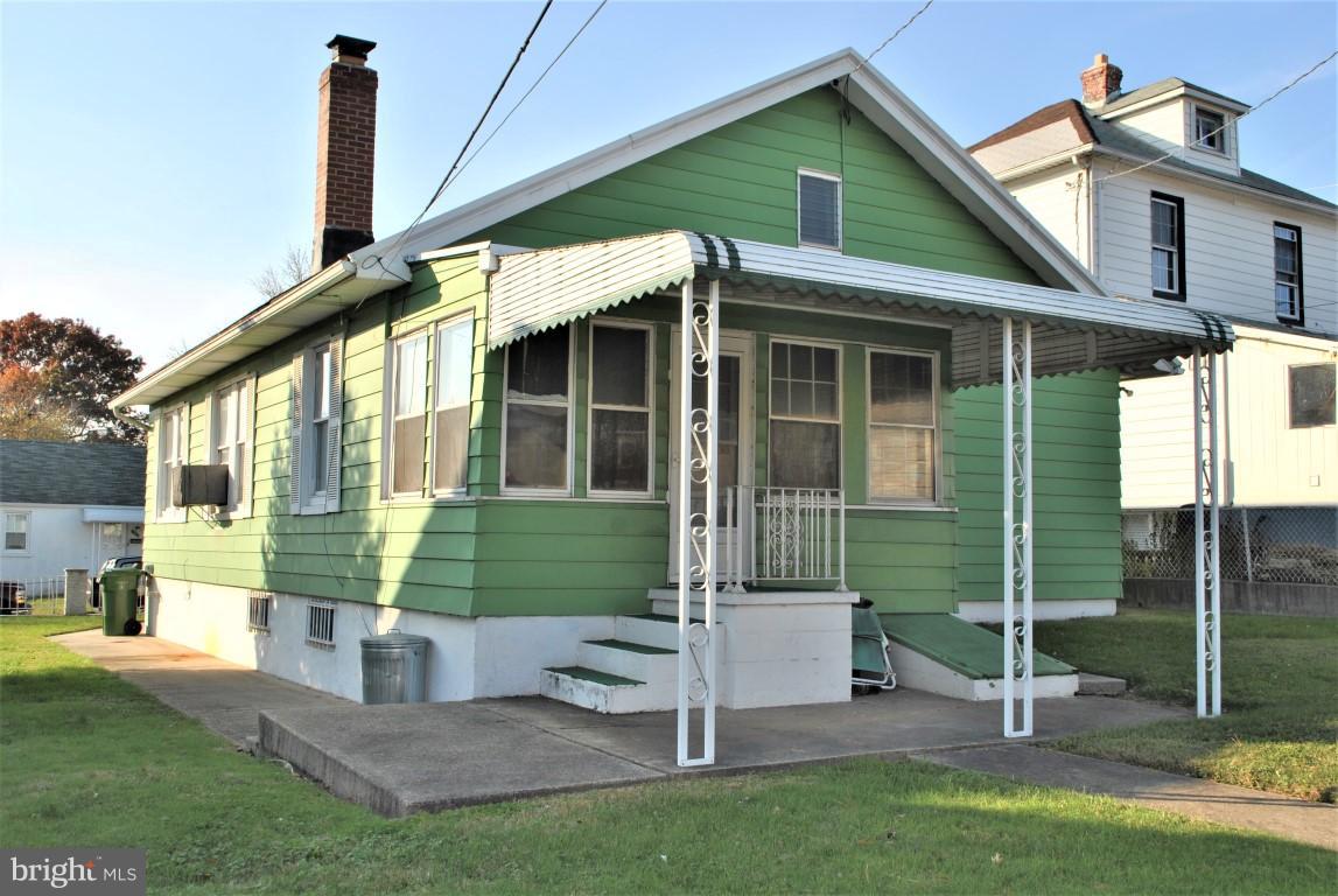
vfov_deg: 37.0
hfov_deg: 53.1
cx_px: 669
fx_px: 1340
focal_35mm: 36
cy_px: 448
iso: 100
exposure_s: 1/200
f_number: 8
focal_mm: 24
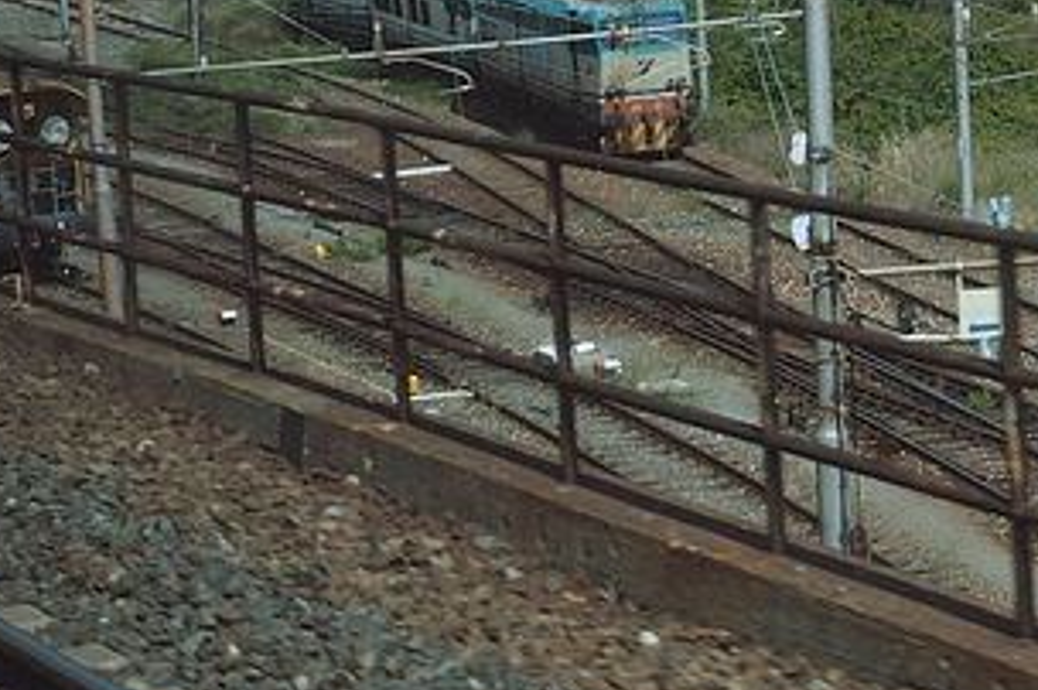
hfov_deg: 14.7
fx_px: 3984
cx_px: 932
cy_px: -159
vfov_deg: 9.7
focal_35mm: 138
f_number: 6.3
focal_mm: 35
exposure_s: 1/640
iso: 200
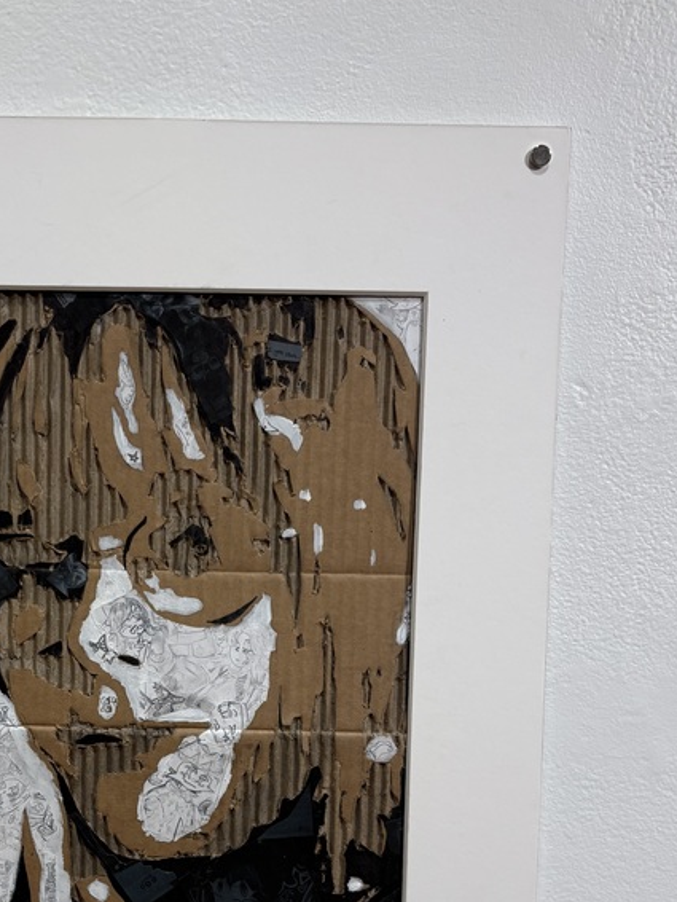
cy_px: 677
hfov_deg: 30.3
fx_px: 1225
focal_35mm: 47
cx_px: 162
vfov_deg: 39.3
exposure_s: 1/120
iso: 40
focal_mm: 5.96
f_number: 1.6
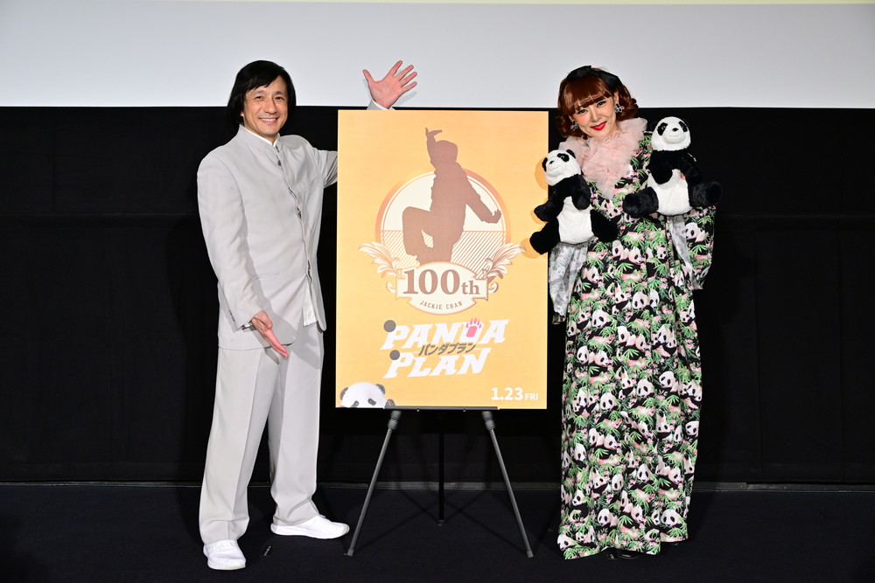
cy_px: 292
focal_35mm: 48
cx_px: 438
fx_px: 1167
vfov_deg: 28.1
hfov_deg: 41.1
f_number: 5.3
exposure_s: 1/200
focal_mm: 48
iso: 2000
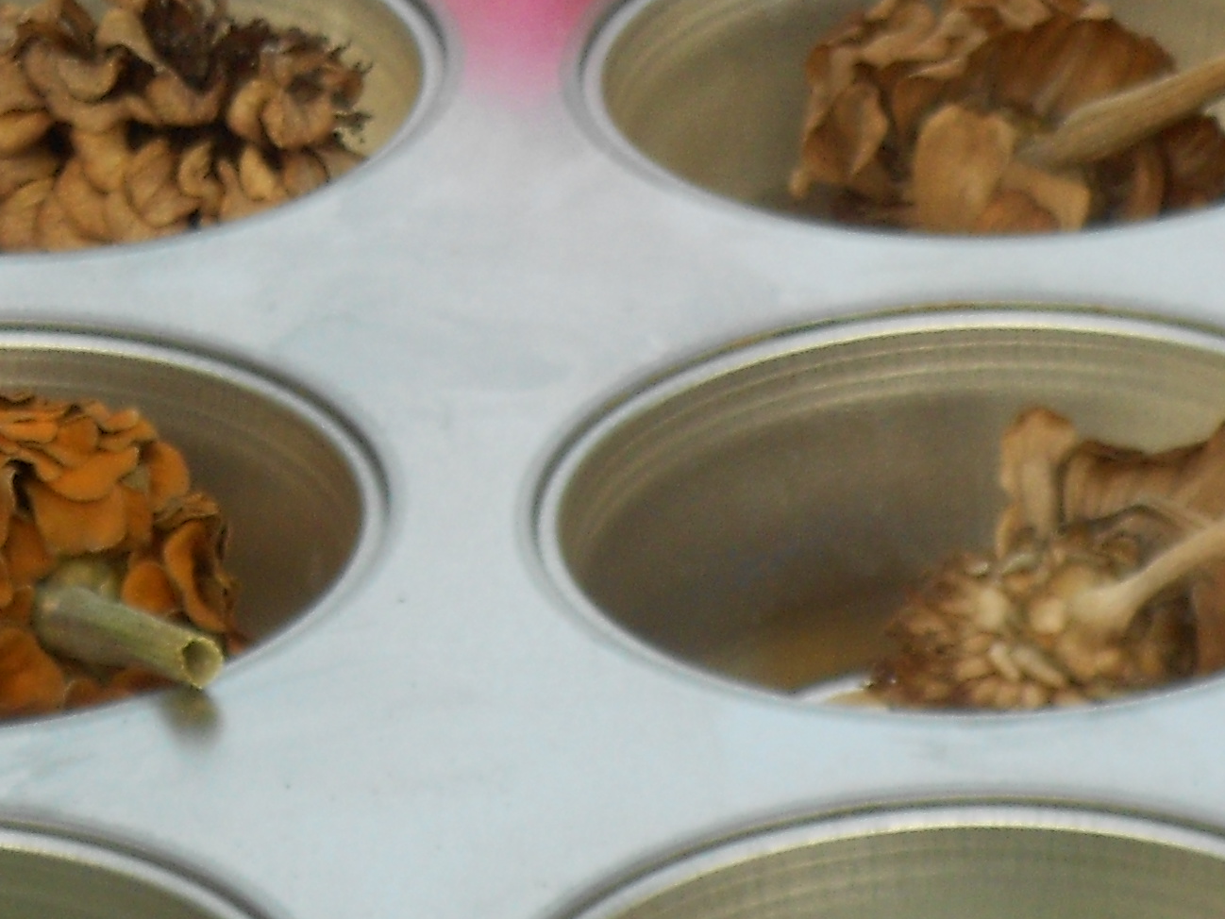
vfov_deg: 4.0
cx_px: 498
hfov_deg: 5.3
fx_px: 13308
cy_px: 124
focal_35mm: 376
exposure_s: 1/80
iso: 80
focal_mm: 20.1
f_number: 6
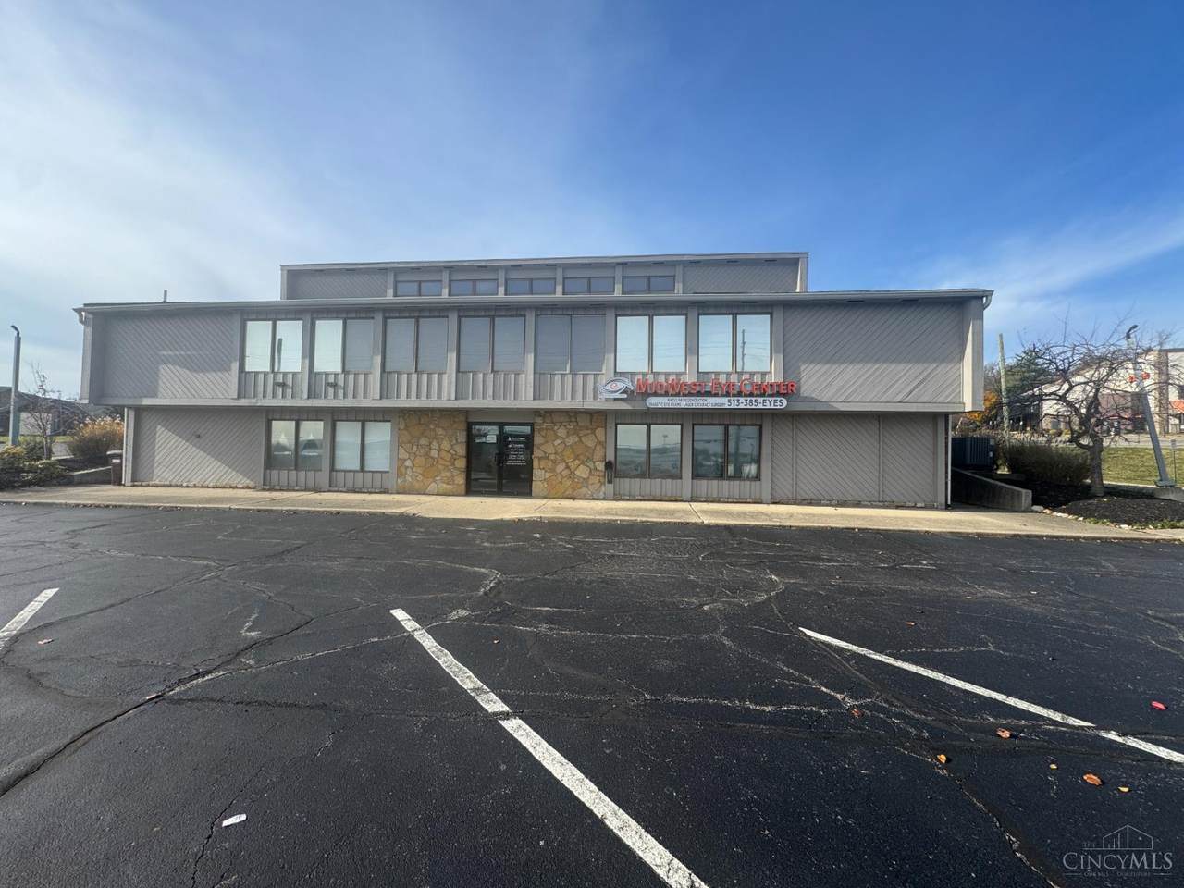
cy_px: 444
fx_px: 479
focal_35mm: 14
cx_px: 592
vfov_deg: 85.7
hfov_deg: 102.1
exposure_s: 1/1126
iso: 40
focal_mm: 2.22
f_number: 2.2
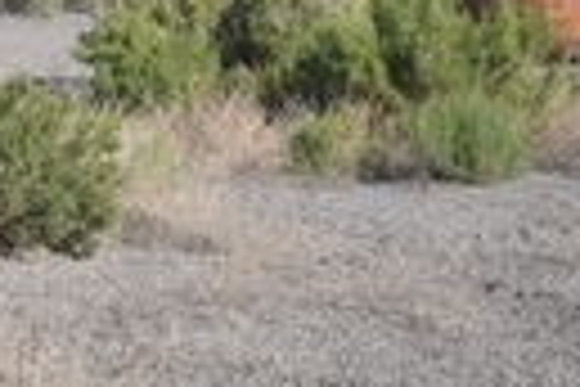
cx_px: -63
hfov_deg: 15.3
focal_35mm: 130
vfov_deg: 10.4
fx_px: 2094
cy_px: -16
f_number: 4
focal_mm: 26
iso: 200
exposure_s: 1/2000
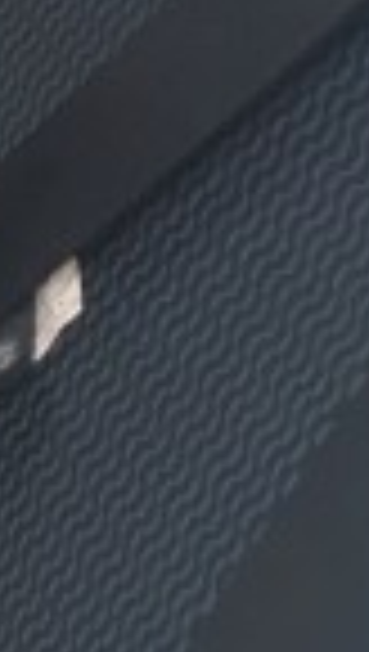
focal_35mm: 223
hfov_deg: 4.7
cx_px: -1364
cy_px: -202
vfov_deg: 9.5
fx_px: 3863
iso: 25
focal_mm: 4.15
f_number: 2.2
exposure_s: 1/40
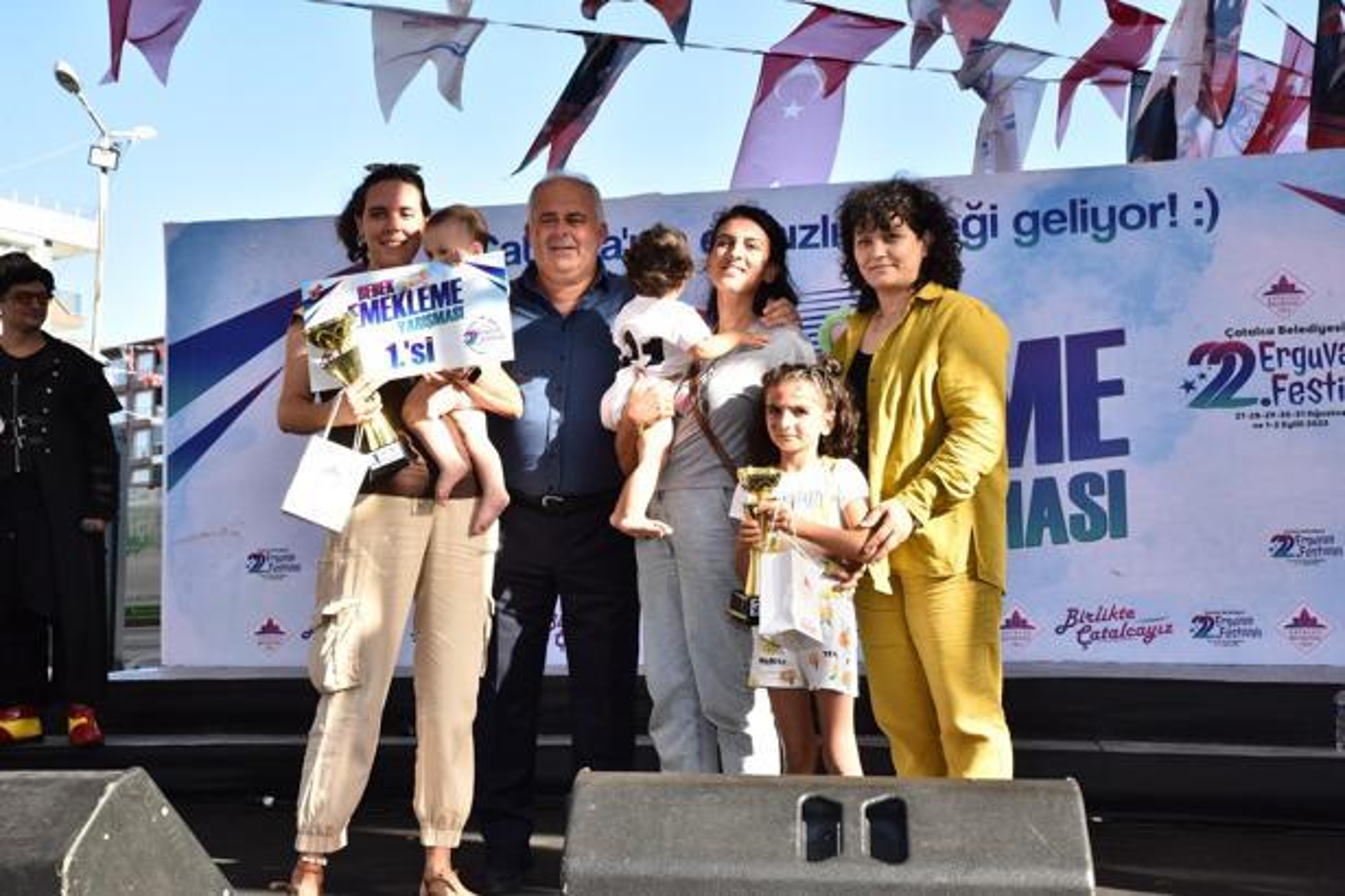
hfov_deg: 42.7
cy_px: 448
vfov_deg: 29.2
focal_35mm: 46
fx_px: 1718
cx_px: 672
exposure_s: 1/160
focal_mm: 46
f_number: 13
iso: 500
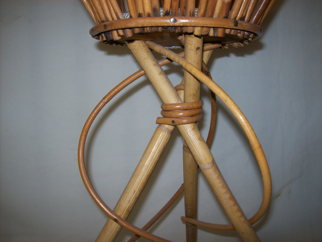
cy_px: 121
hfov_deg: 51.4
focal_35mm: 36
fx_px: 335
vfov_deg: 39.6
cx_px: 161
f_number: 2.7
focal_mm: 6
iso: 80
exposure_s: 1/64
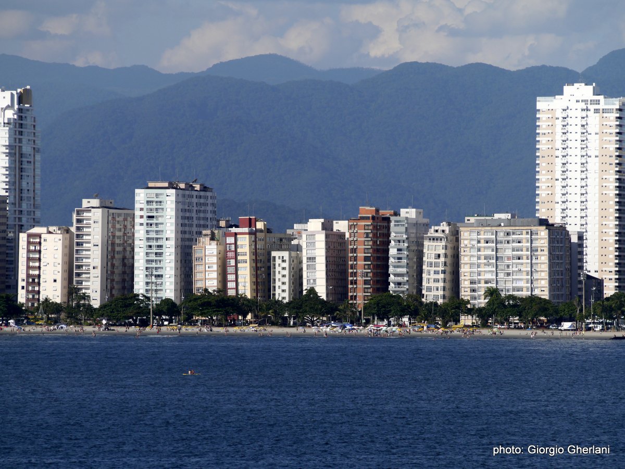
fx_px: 4768
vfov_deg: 5.6
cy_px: 234
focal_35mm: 264
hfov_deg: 7.5
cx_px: 312
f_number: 7.1
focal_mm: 132
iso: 200
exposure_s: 1/1000
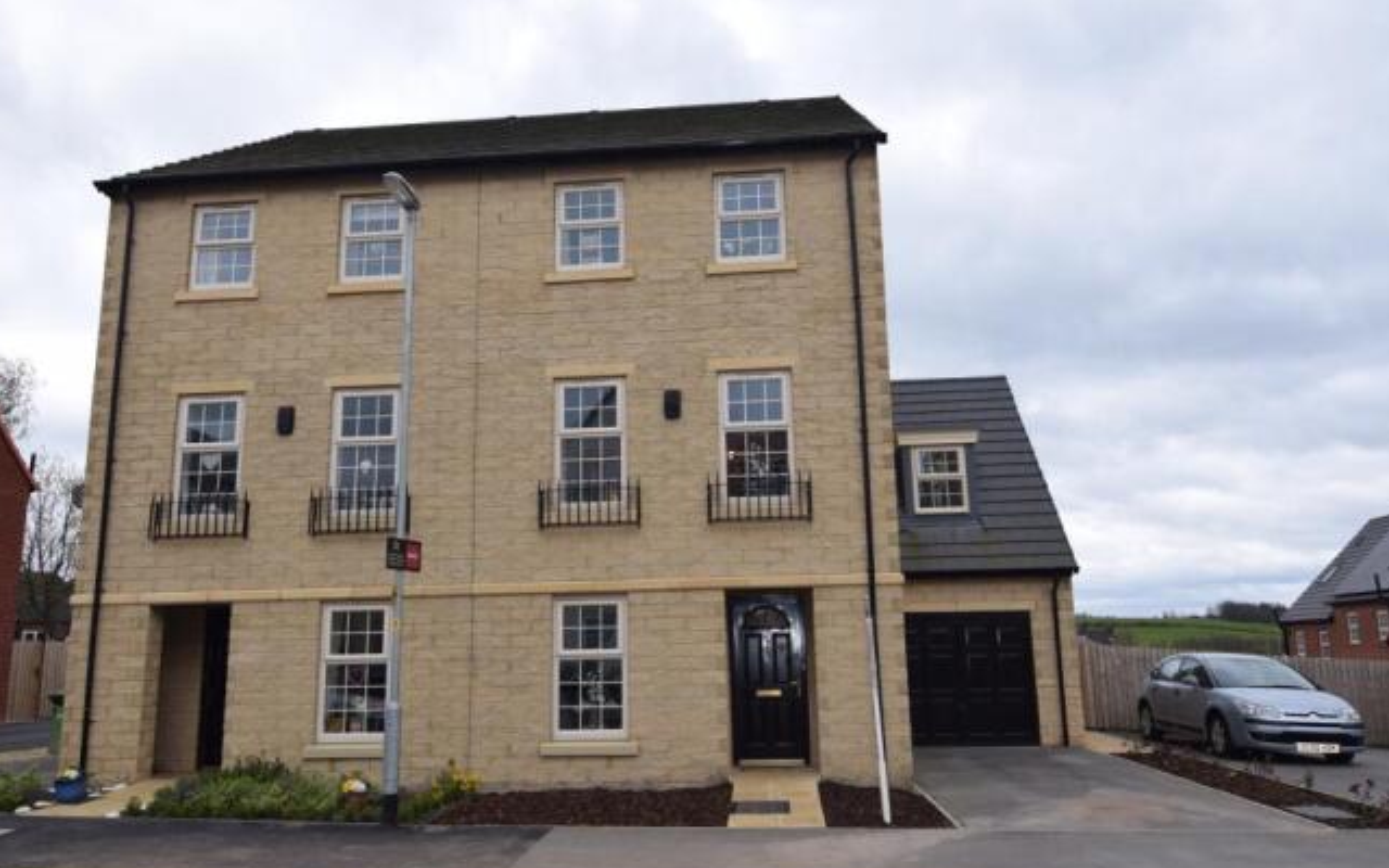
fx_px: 946
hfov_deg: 72.5
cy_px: 468
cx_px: 690
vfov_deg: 49.2
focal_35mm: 25
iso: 100
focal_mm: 16
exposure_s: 1/160
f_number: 6.3
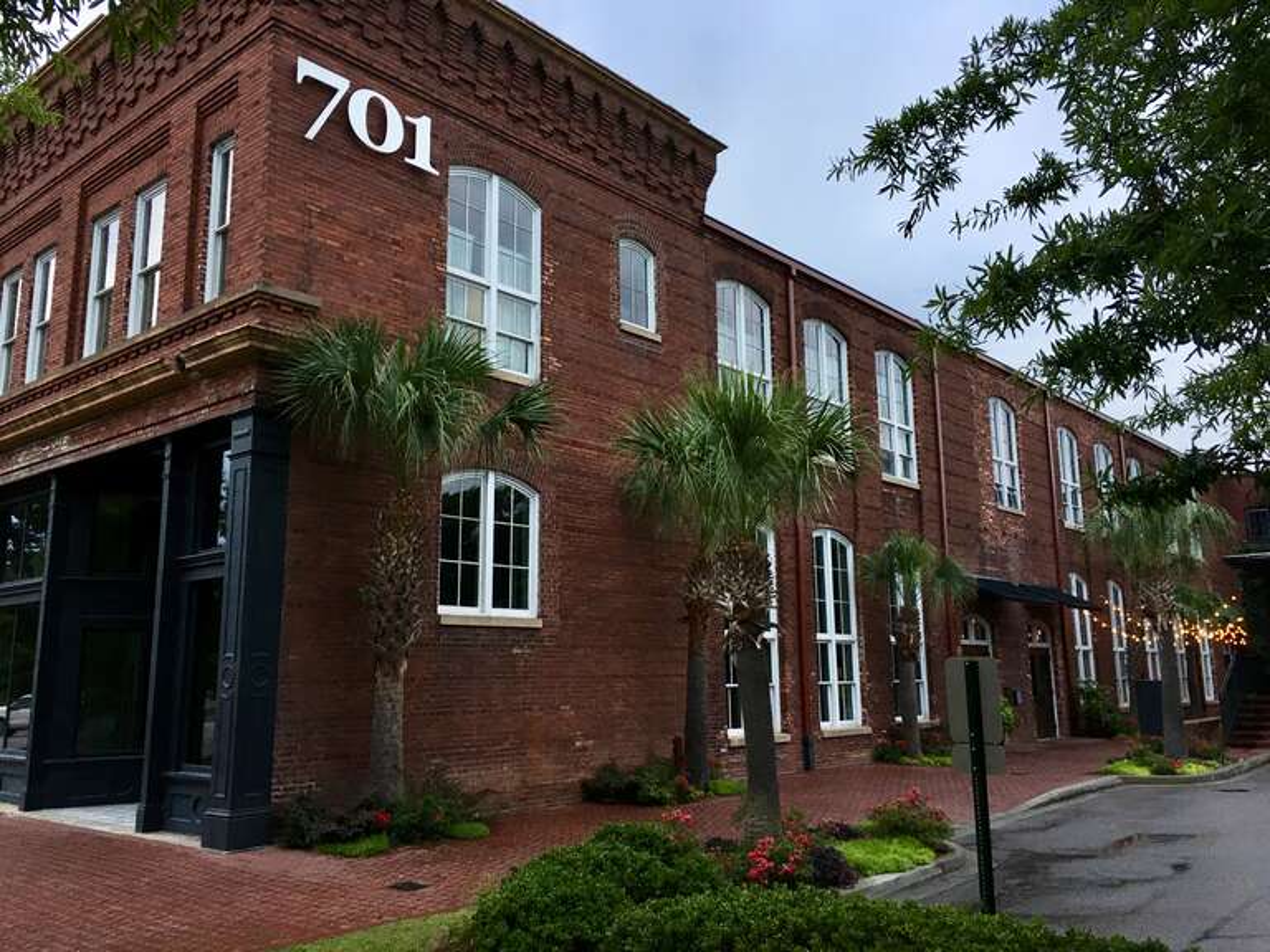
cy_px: 476
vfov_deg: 48.2
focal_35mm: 29
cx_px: 635
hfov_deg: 61.7
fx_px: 1064
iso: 32
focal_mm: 4.15
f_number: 2.2
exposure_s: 1/33
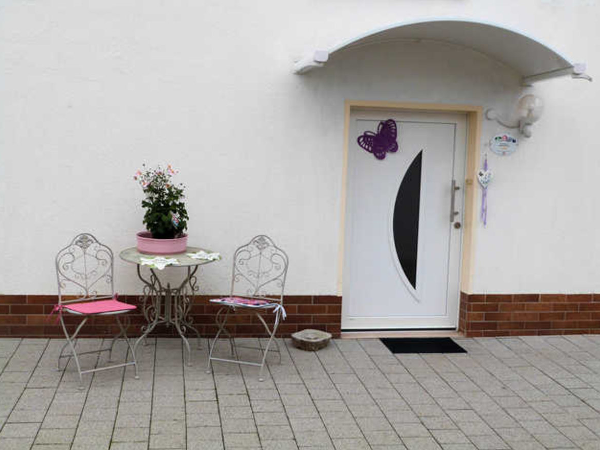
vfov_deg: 32.9
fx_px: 763
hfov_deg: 42.9
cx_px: 304
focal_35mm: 44
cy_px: 221
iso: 100
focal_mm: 7.6
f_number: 4
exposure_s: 1/250
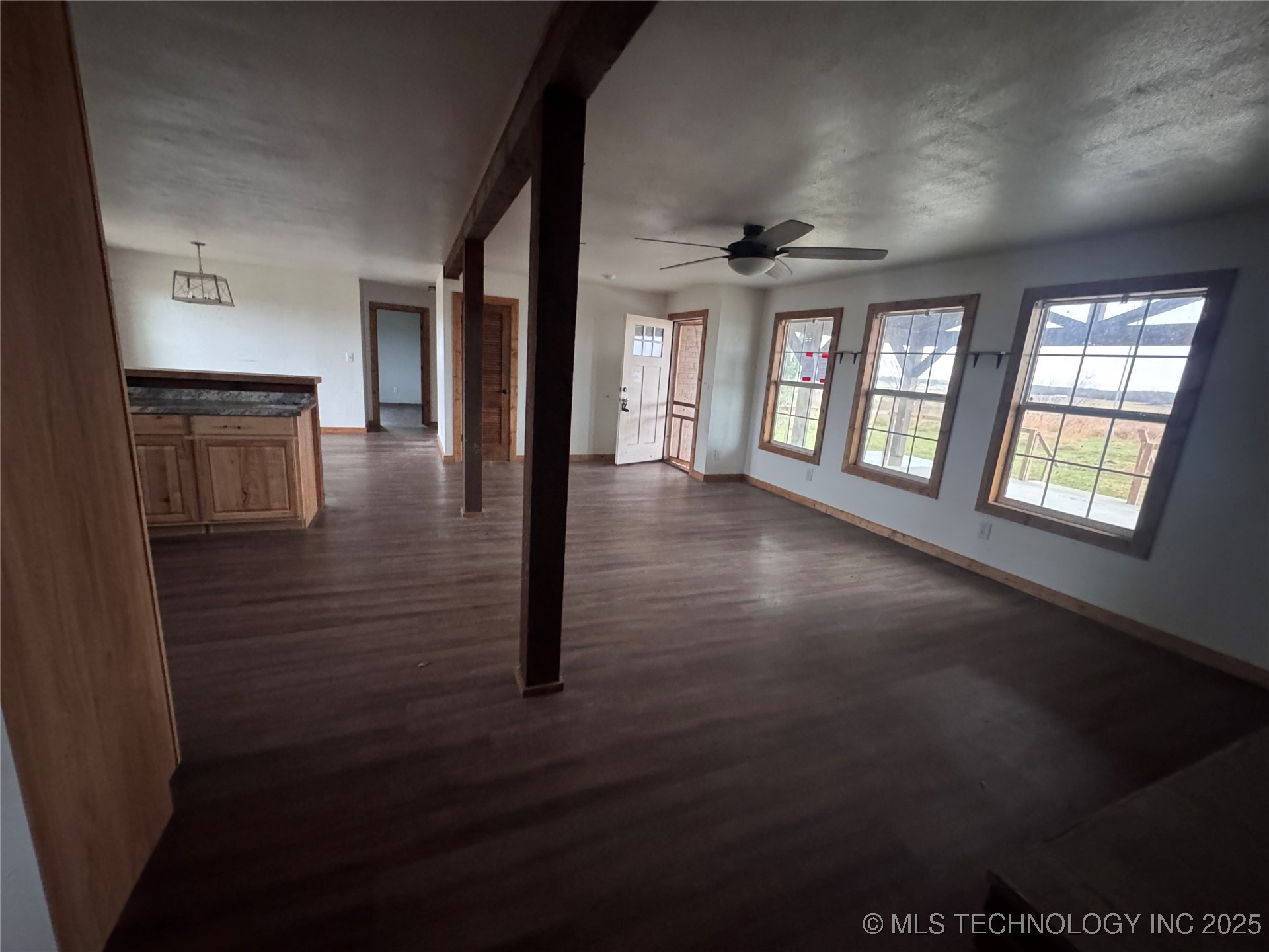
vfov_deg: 85.7
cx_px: 634
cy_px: 476
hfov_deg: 102.1
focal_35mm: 14
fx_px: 513
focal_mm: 2.22
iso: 1250
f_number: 2.2
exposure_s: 1/48
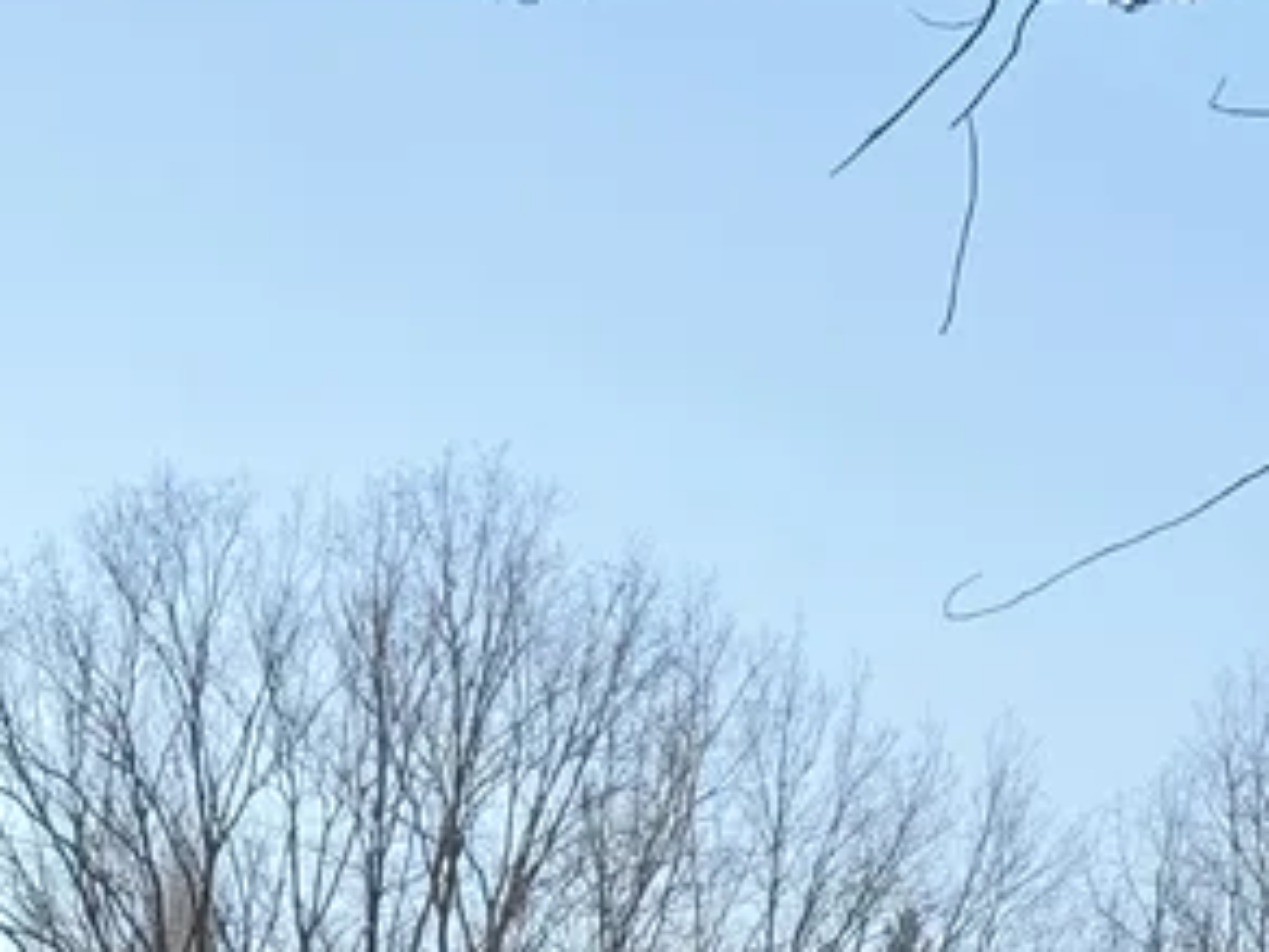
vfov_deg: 9.1
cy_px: 2091
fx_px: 5536
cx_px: -217
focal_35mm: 151
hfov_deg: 12.8
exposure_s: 1/2391
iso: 80
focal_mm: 6.3
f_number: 1.7
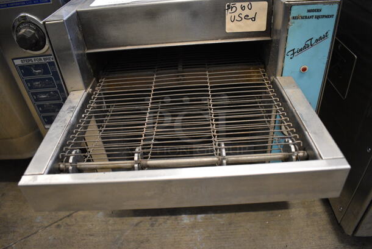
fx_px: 279
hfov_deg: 67.3
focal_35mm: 27
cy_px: 124
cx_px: 186
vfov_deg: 48.0
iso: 2800
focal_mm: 18
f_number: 3.5
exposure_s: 1/125
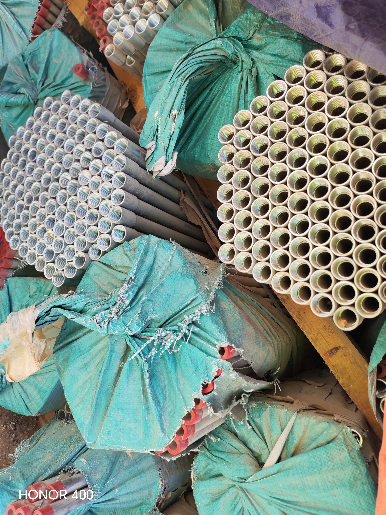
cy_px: 258
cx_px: 193
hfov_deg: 51.4
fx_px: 401
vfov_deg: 65.3
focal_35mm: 27
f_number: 1.9
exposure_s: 1/140
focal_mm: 6.12
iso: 50
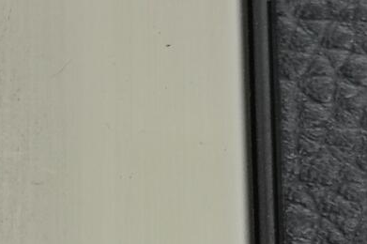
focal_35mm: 278
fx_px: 2832
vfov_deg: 4.9
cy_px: 198
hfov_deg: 7.2
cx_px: -265
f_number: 1.8
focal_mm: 5.58
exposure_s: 1/120
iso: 100
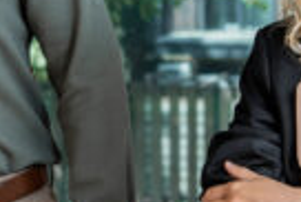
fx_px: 2176
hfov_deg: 7.9
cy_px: 40
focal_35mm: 260
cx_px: 122
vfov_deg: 5.3
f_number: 4
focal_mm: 46
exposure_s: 1/160
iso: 100
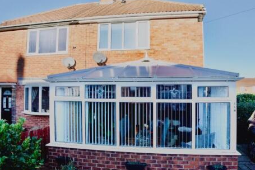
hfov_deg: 75.7
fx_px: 163
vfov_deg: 55.2
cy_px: 84
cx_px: 143
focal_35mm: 23
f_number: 10
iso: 4000
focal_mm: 16
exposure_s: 1/3200
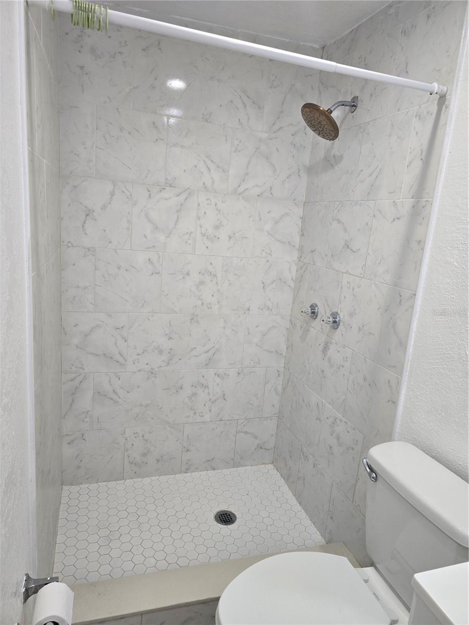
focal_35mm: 23
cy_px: 312
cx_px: 234
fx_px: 415
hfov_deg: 58.9
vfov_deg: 73.9
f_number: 1.7
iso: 100
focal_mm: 6.3
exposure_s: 1/120
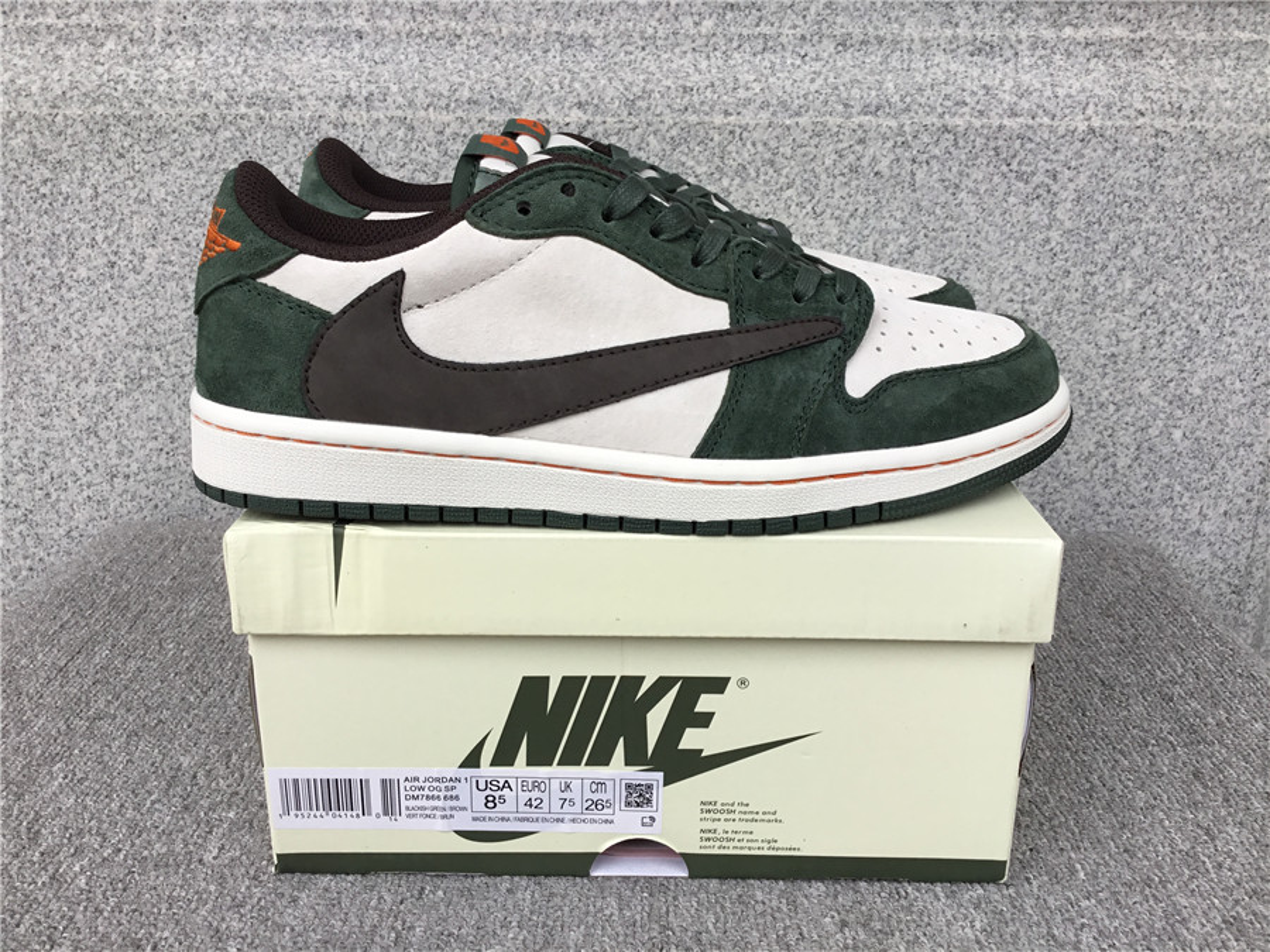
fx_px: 1137
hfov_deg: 58.4
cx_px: 635
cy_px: 476
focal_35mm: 31
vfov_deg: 45.4
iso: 25
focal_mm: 3.3
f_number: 2.4
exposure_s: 1/118
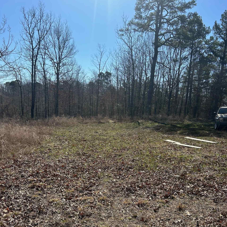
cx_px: 113
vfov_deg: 51.9
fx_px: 230
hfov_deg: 52.5
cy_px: 143
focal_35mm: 31
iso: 50
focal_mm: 5.7
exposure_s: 1/3968
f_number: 1.5
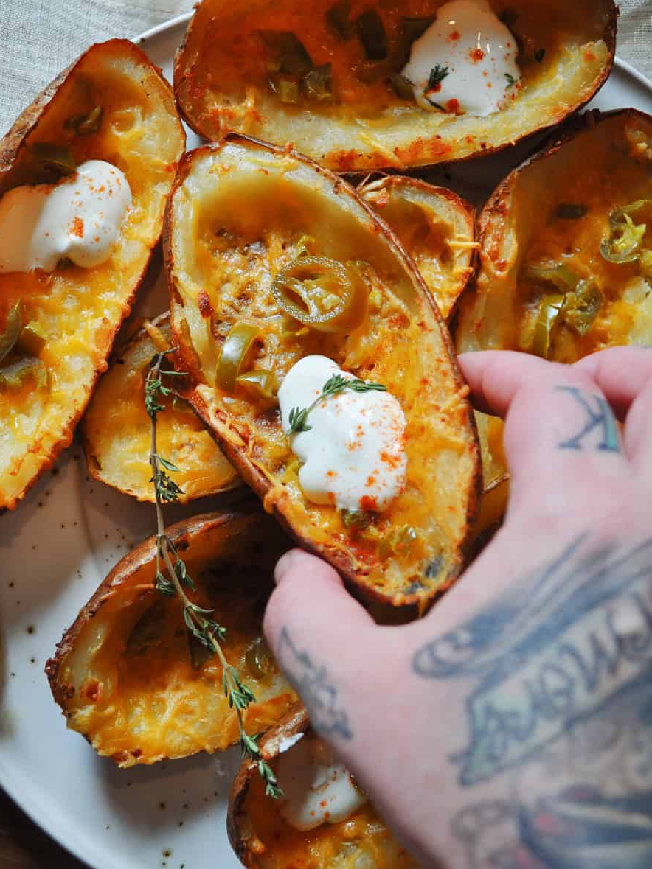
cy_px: 427
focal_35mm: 53
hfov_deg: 27.5
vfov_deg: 36.2
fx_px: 1331
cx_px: 329
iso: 400
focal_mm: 32
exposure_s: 1/160
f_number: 4.8
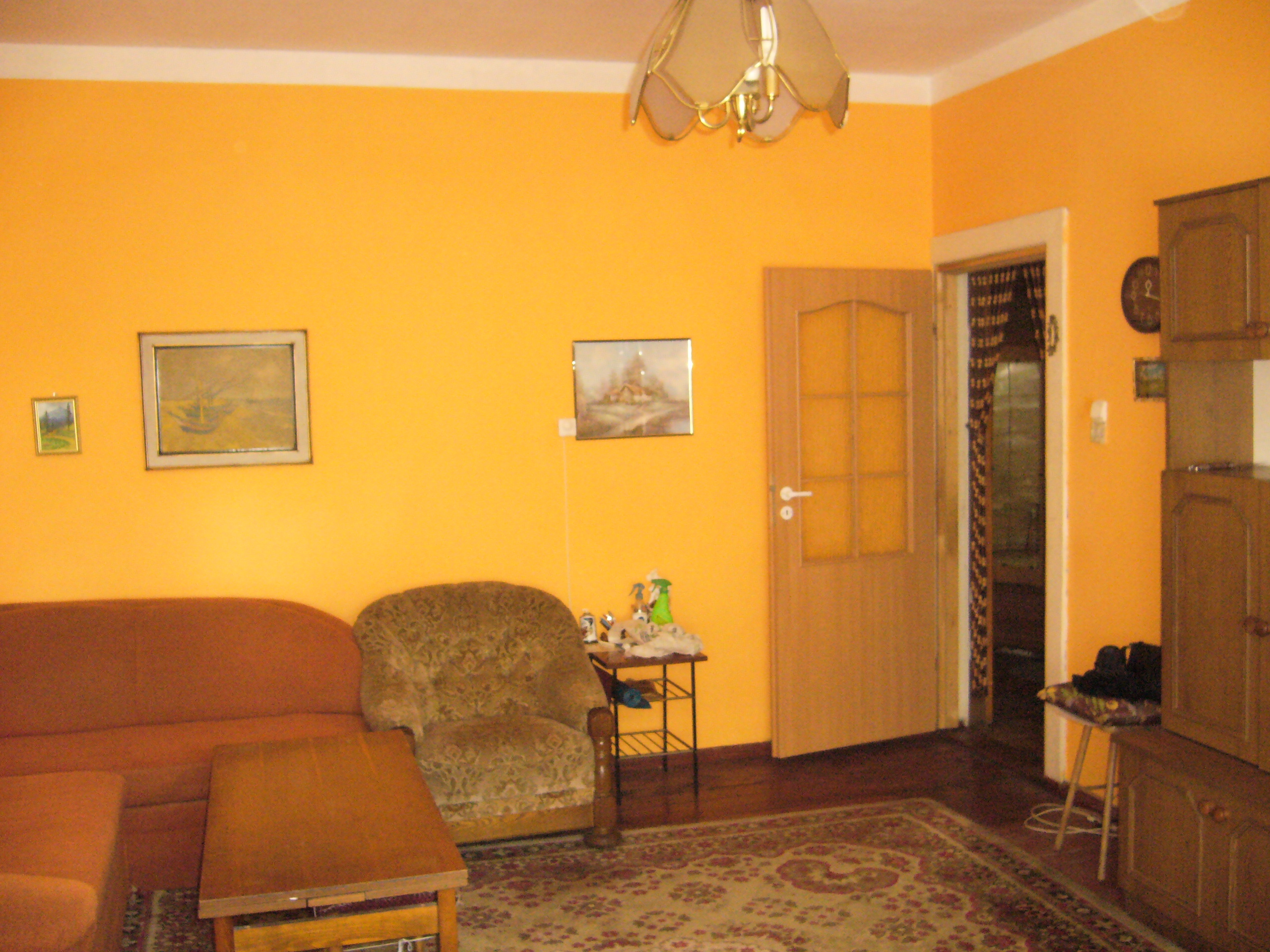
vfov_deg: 40.7
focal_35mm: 35
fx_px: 1284
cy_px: 476
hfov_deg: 52.6
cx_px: 635
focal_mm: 5.8
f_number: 2.8
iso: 400
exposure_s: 1/30
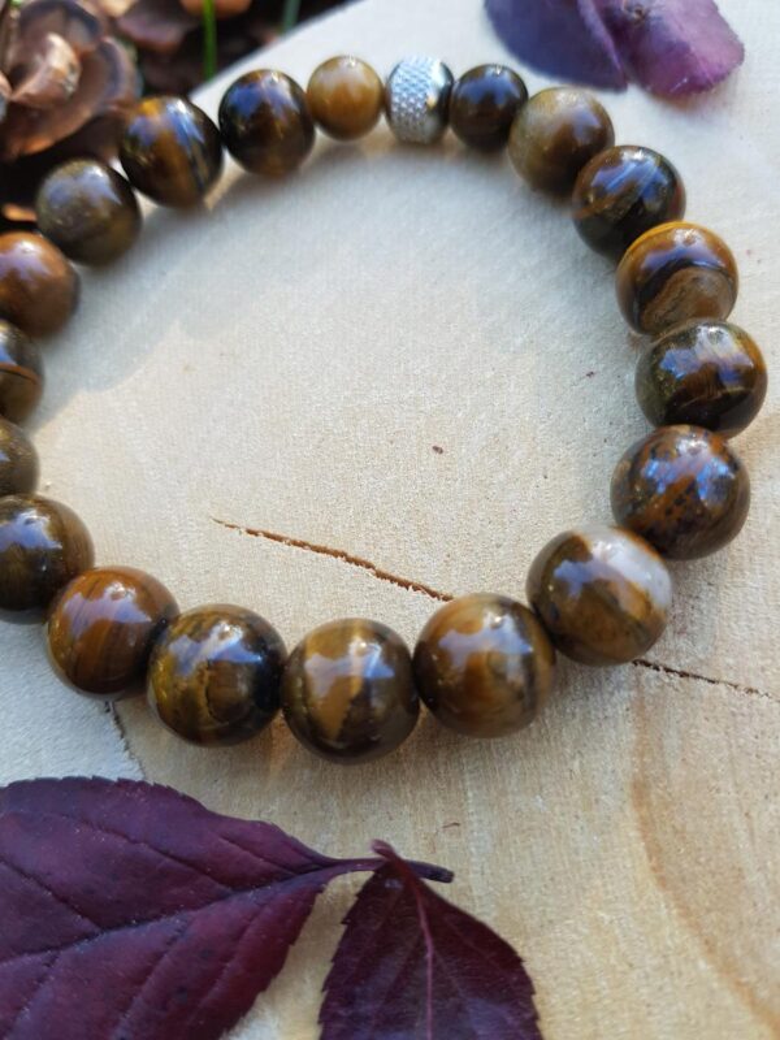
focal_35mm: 26
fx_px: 781
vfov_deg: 67.3
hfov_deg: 53.1
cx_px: 390
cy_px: 520
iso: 40
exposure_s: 1/125
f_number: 1.7
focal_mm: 4.2
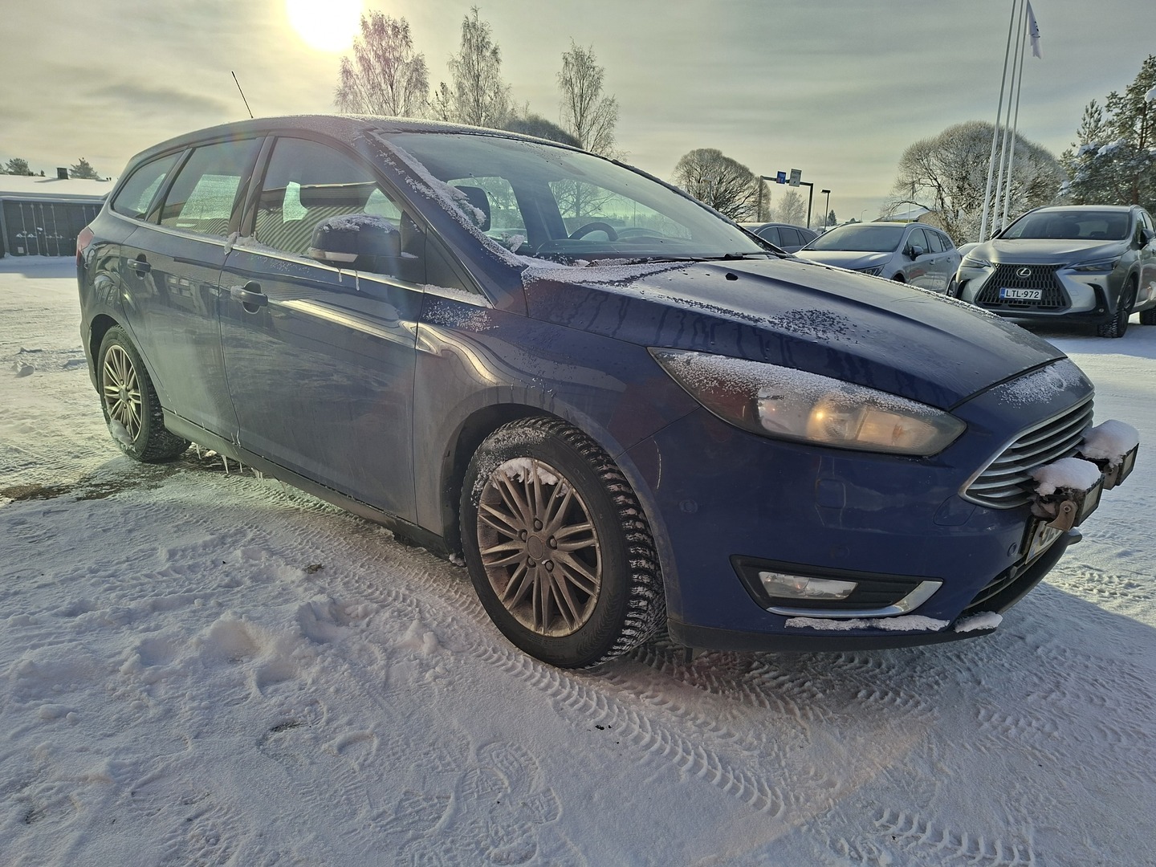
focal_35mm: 23
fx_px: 768
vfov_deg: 58.9
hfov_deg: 73.9
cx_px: 578
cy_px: 434
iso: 50
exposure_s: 1/2639
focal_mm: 5.54
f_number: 1.8
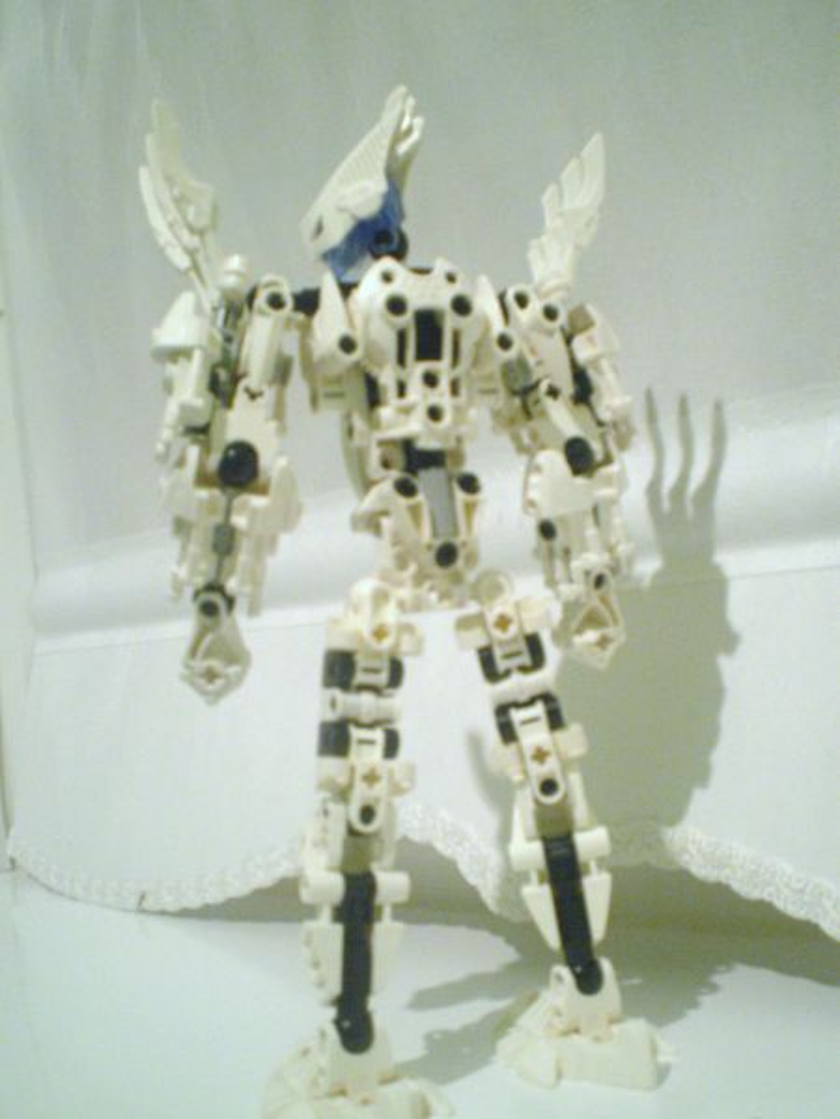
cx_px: 420
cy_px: 560
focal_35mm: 38
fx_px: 1229
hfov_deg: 37.7
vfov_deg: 49.0
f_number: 3.1
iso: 400
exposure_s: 1/10
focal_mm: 6.3
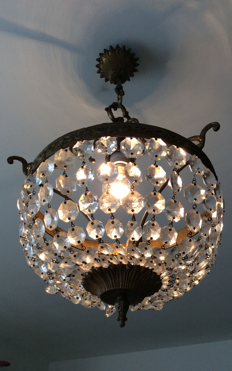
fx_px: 344
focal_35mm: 34
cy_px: 185
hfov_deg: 37.3
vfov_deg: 56.7
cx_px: 117
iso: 64
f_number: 2.4
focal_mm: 3.3
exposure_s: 1/100
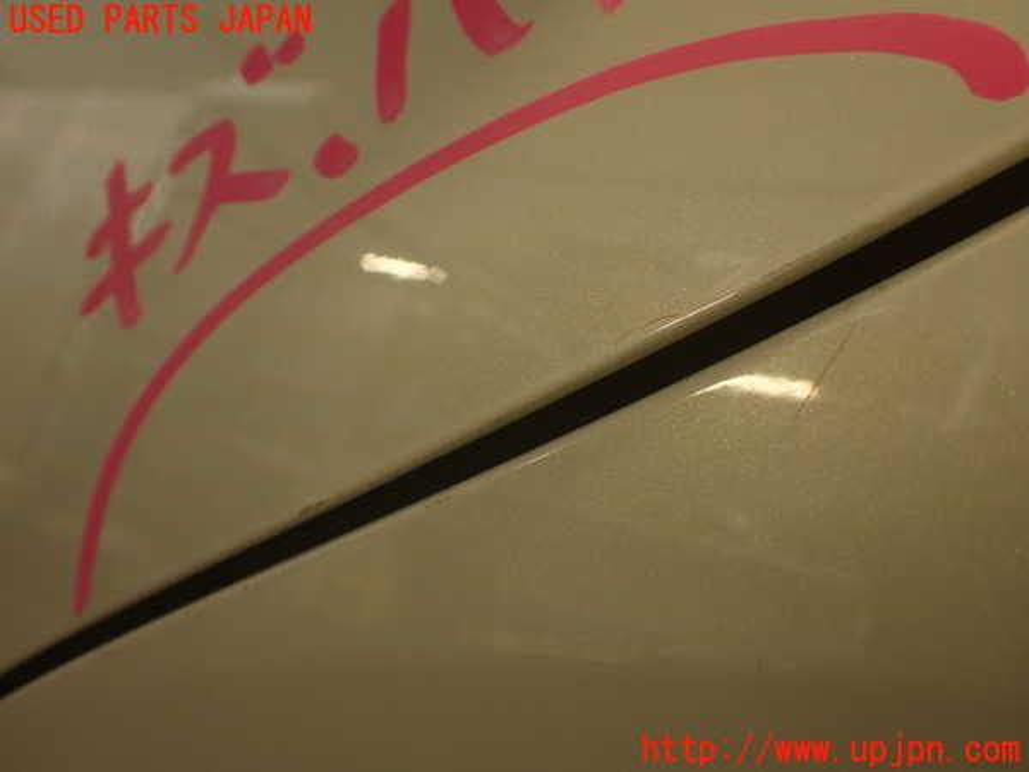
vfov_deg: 44.2
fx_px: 951
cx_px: 514
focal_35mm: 32
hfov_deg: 56.8
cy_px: 386
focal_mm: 5.79
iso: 200
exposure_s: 1/40
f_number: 2.4
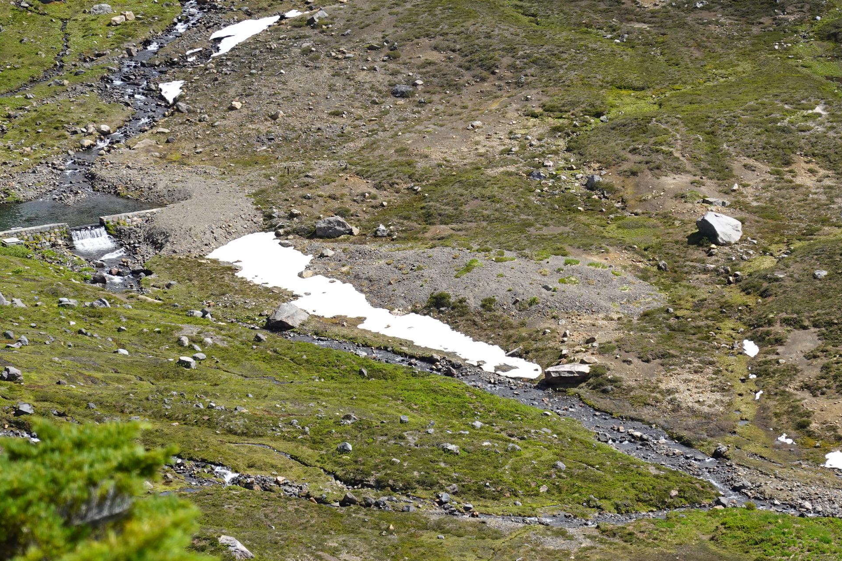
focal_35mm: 223
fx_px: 5215
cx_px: 445
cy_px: 372
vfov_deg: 6.2
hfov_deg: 9.2
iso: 100
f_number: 5.6
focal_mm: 56.73
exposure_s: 1/320
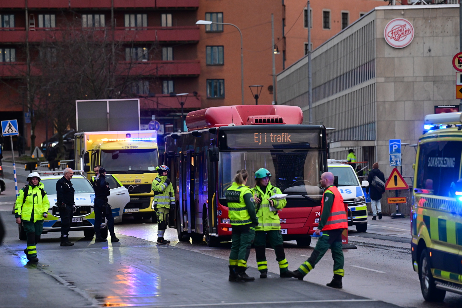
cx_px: 231
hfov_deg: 10.8
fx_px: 2438
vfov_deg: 7.2
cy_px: 154
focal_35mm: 190
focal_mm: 190
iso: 3200
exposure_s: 1/500
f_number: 4.5
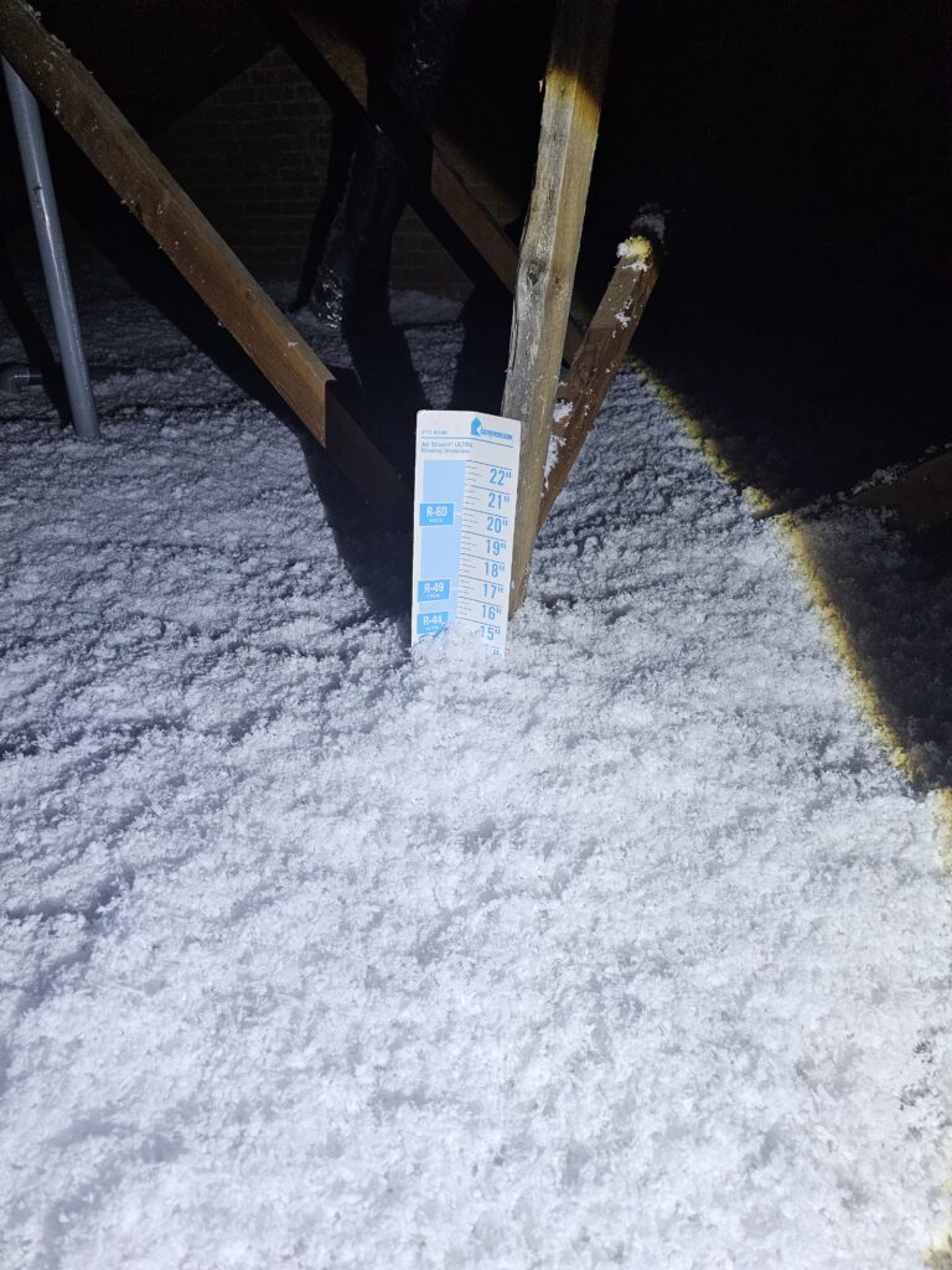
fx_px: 843
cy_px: 635
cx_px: 476
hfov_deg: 58.9
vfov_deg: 73.9
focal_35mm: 23
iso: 500
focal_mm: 6.3
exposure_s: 1/359
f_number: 1.7
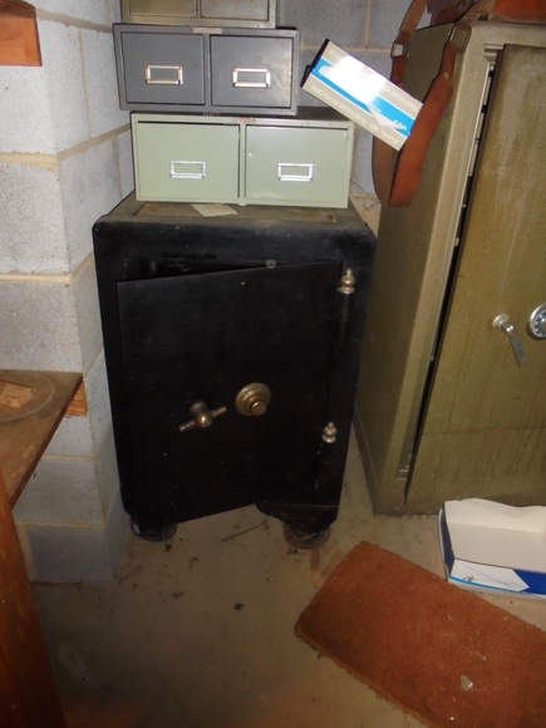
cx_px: 273
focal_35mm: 26
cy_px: 364
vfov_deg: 67.3
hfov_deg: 53.1
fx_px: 547
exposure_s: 1/30
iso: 400
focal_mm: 4.6
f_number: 3.5
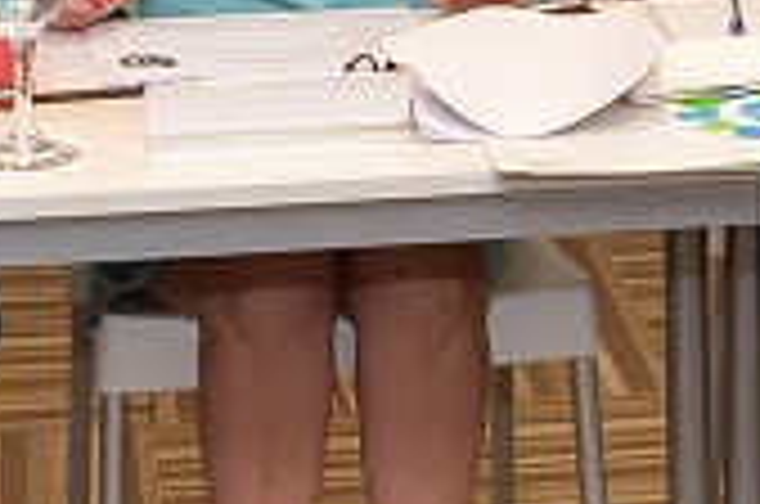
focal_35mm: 188
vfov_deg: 7.2
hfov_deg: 10.7
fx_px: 3961
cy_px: -180
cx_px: 967
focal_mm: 32
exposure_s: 1/100
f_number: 6.3
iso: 1600
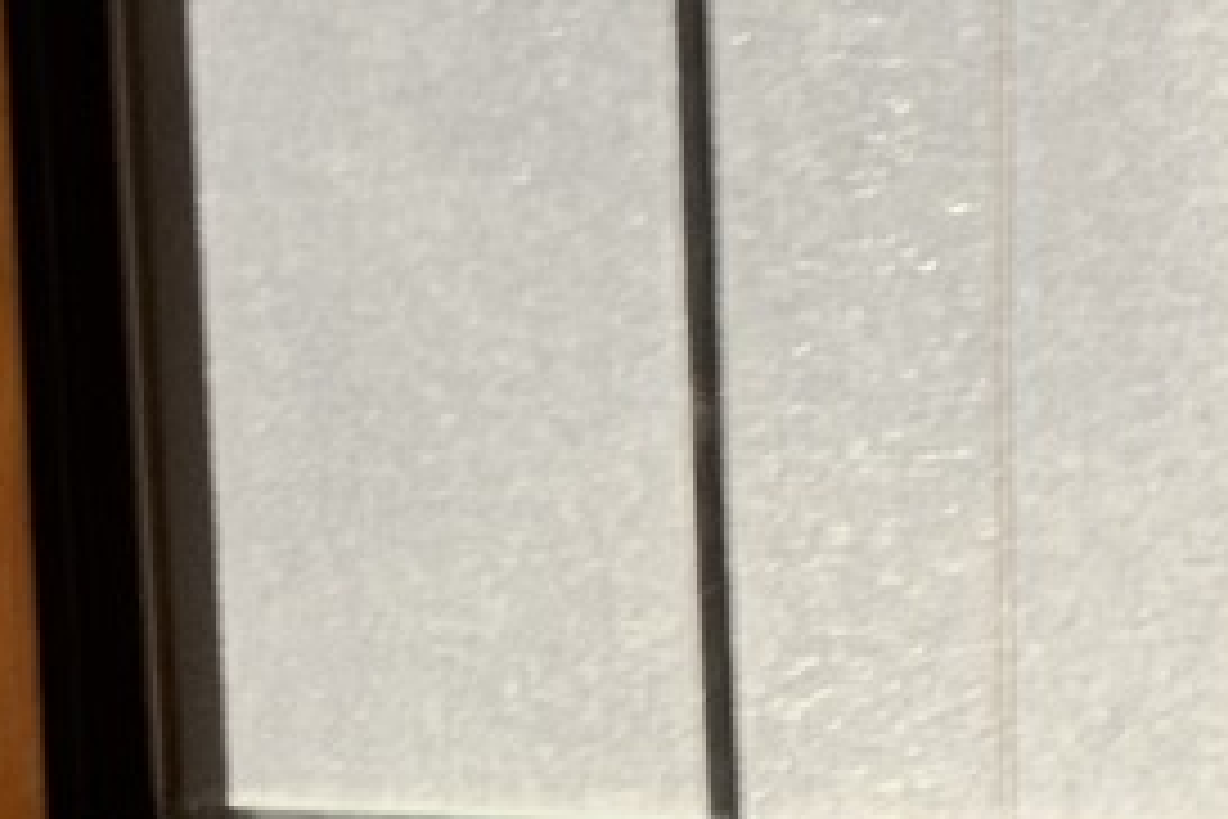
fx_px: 6924
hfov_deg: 10.0
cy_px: 954
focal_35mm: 203
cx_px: -99
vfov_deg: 6.7
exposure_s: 1/149
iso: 25
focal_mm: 4.25
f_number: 1.8
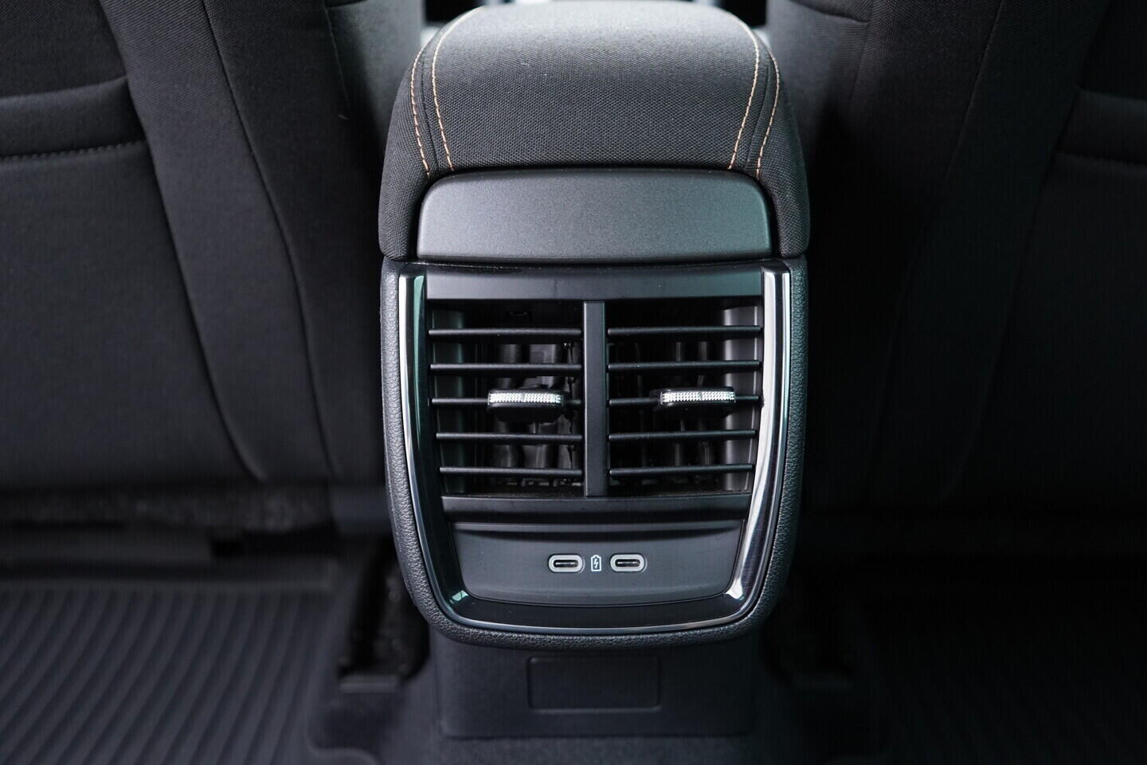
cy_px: 382
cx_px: 574
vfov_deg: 36.9
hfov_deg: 53.1
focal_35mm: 36
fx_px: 1147
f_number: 2.8
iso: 1250
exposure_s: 1/40
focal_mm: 24
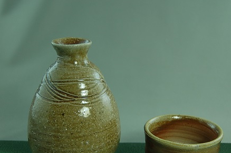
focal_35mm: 64
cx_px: 112
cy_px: 94
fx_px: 408
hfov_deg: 31.6
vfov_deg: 21.3
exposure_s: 1/30
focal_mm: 31
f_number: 4.5
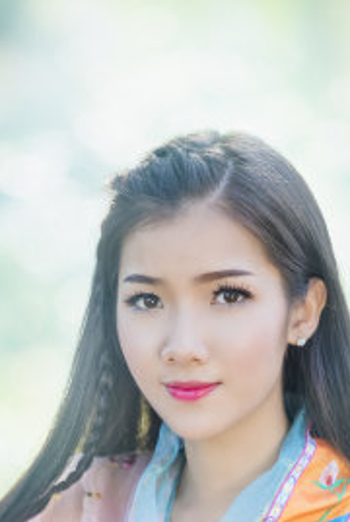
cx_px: 157
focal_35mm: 455
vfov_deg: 4.5
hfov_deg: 3.0
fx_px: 6618
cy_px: 557
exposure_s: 1/500
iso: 200
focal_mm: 200
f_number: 3.2
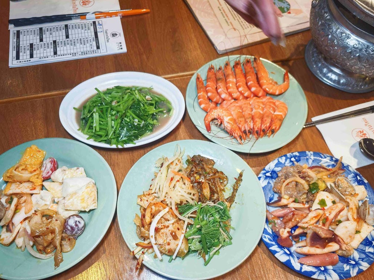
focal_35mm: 27
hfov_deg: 65.3
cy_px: 164
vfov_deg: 51.1
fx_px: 292
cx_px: 194
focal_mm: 8.72
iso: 400
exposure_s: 1/121
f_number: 2
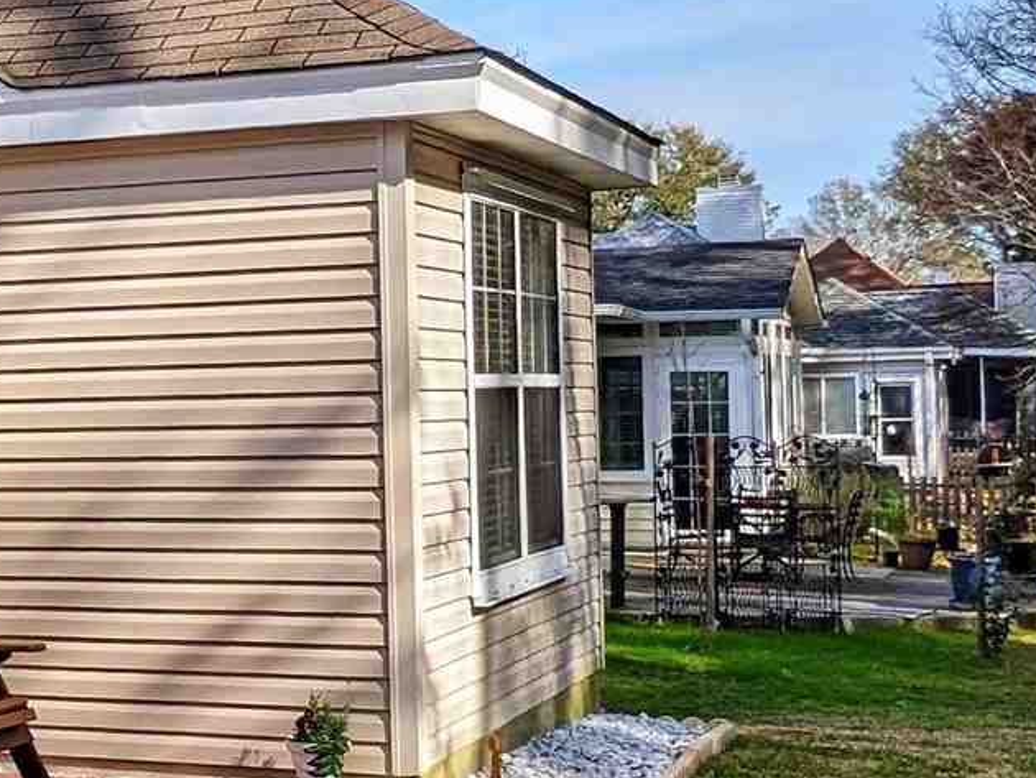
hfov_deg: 22.8
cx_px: -235
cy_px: 385
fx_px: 2335
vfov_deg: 18.9
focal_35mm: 78
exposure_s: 1/874
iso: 35
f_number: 2.2
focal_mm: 2.22
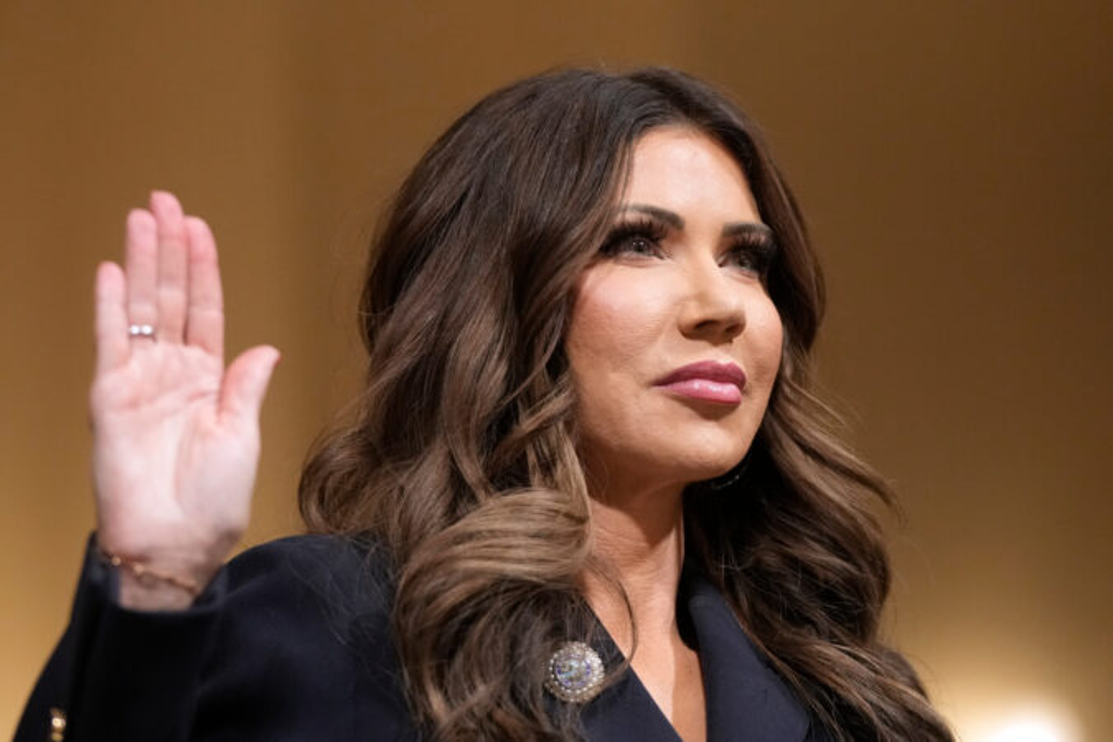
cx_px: 556
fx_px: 5503
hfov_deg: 11.5
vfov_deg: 7.7
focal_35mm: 178
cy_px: 371
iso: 3200
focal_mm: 119
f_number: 2.8
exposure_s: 1/800
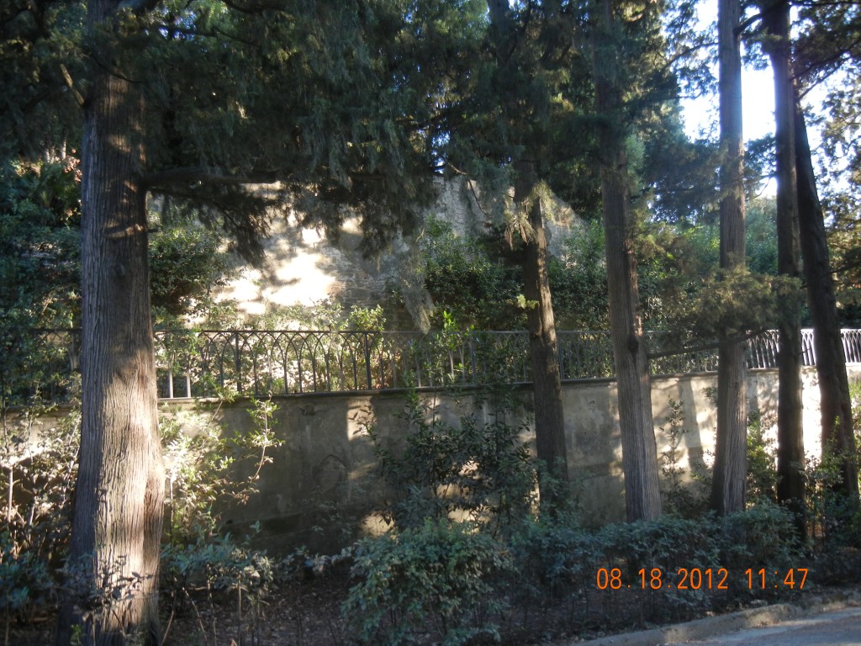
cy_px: 323
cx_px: 430
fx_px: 746
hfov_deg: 60.0
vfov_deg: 46.8
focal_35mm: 30
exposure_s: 1/59.2
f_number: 3.5
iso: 180
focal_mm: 5.4
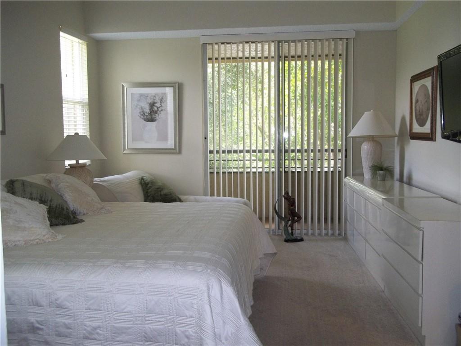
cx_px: 230
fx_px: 426
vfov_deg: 44.2
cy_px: 173
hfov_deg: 56.8
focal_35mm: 32
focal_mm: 5.7
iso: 160
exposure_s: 1/60
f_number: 2.9
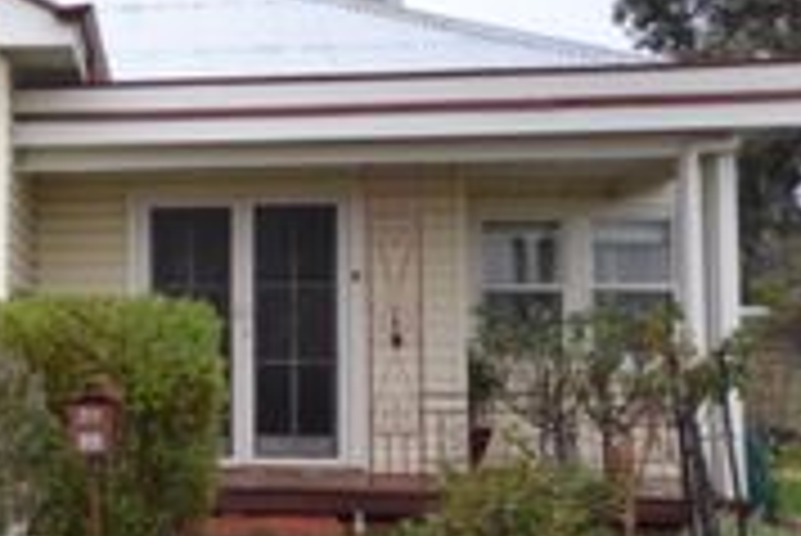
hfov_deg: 23.5
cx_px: -153
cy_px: 286
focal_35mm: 79
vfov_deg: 17.3
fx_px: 1759
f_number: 5.6
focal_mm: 20
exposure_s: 1/80
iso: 400
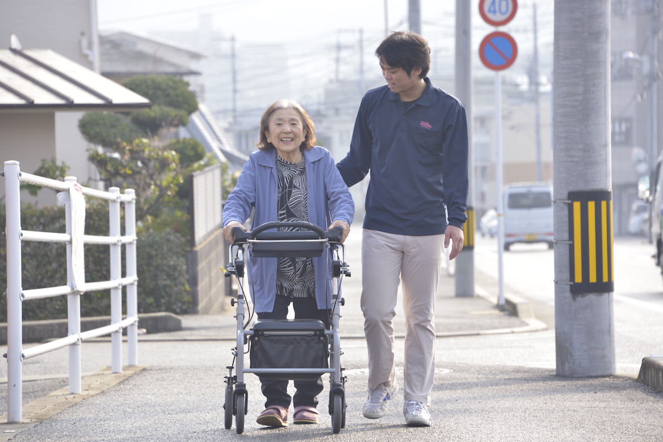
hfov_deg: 10.3
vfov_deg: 6.9
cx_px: 332
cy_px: 221
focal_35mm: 200
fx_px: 3684
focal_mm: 200
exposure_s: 1/250
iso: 400
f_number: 8
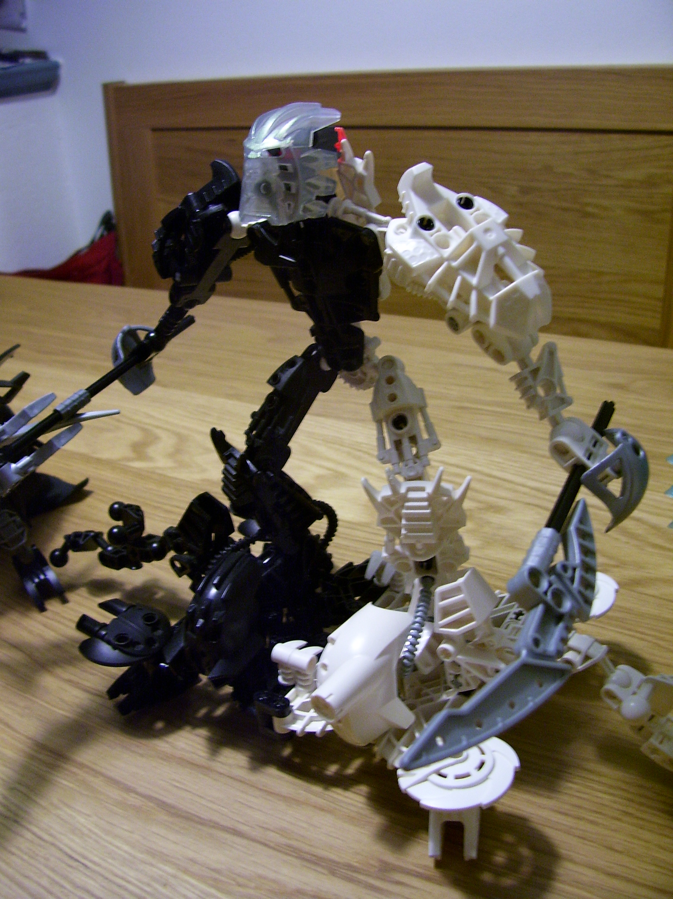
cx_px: 336
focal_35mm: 34
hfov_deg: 41.7
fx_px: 883
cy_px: 450
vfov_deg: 54.0
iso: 160
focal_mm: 5.6
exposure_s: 1/8
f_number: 2.7
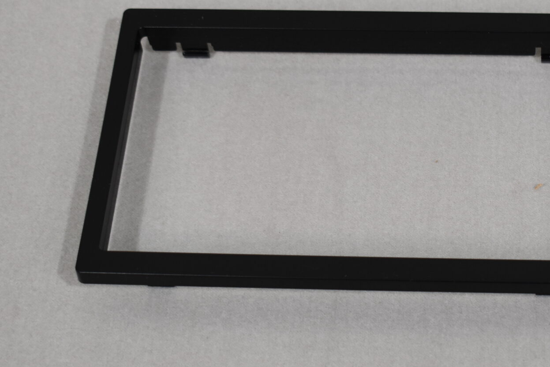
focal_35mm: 117
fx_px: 1788
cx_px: 480
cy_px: 206
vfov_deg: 11.7
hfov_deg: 17.3
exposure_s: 1/125
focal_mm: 38
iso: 400
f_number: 5.6
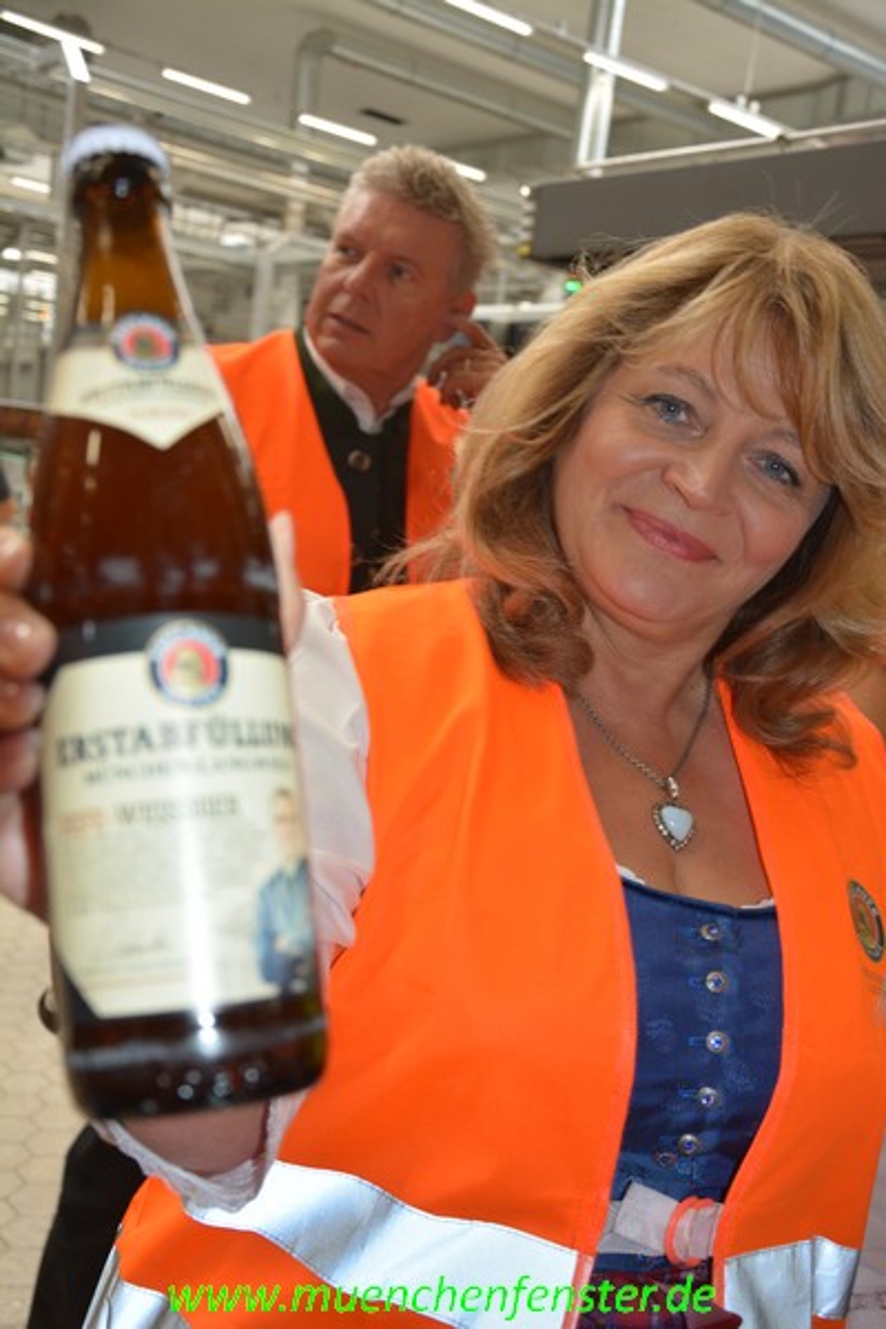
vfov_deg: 51.3
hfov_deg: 35.5
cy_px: 664
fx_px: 1384
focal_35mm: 38
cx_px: 443
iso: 560
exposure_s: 1/60
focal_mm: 25
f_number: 4
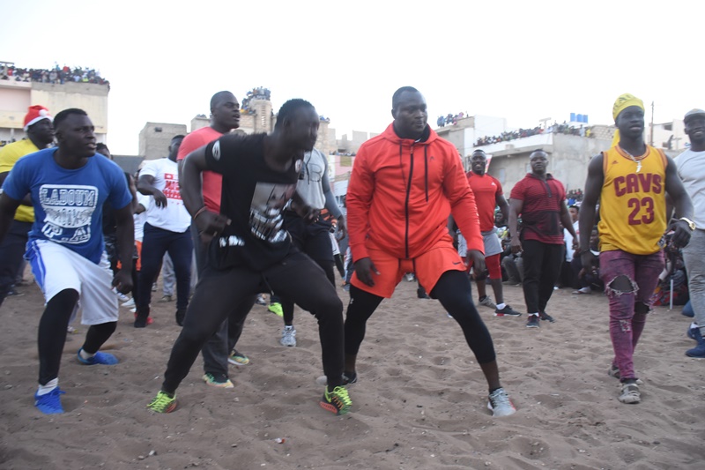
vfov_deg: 47.9
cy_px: 235
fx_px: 529
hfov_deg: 67.4
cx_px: 352
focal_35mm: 27
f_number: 4.5
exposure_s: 1/100
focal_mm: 18
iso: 1000
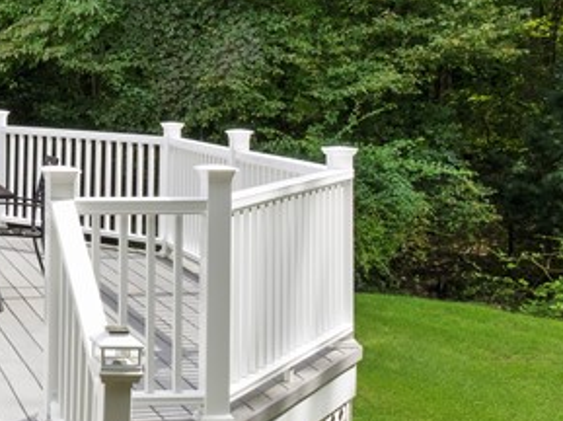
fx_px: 1381
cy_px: 105
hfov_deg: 20.8
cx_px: -181
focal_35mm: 85
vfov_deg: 17.2
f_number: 5.6
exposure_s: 1/100
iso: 200
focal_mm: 12.29
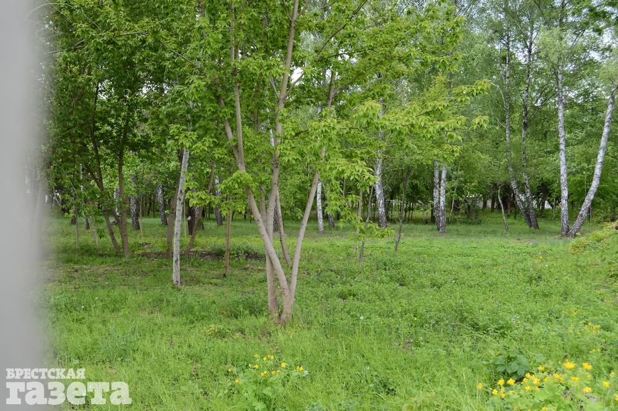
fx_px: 669
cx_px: 309
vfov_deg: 34.2
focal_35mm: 39
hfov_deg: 49.6
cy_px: 206
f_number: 8
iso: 400
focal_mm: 26
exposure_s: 1/250
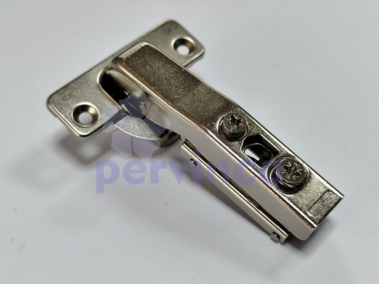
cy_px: 142
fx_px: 504
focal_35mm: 46
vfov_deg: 31.5
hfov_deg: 41.2
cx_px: 190
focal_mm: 6.14
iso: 320
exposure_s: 1/33.3
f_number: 1.65
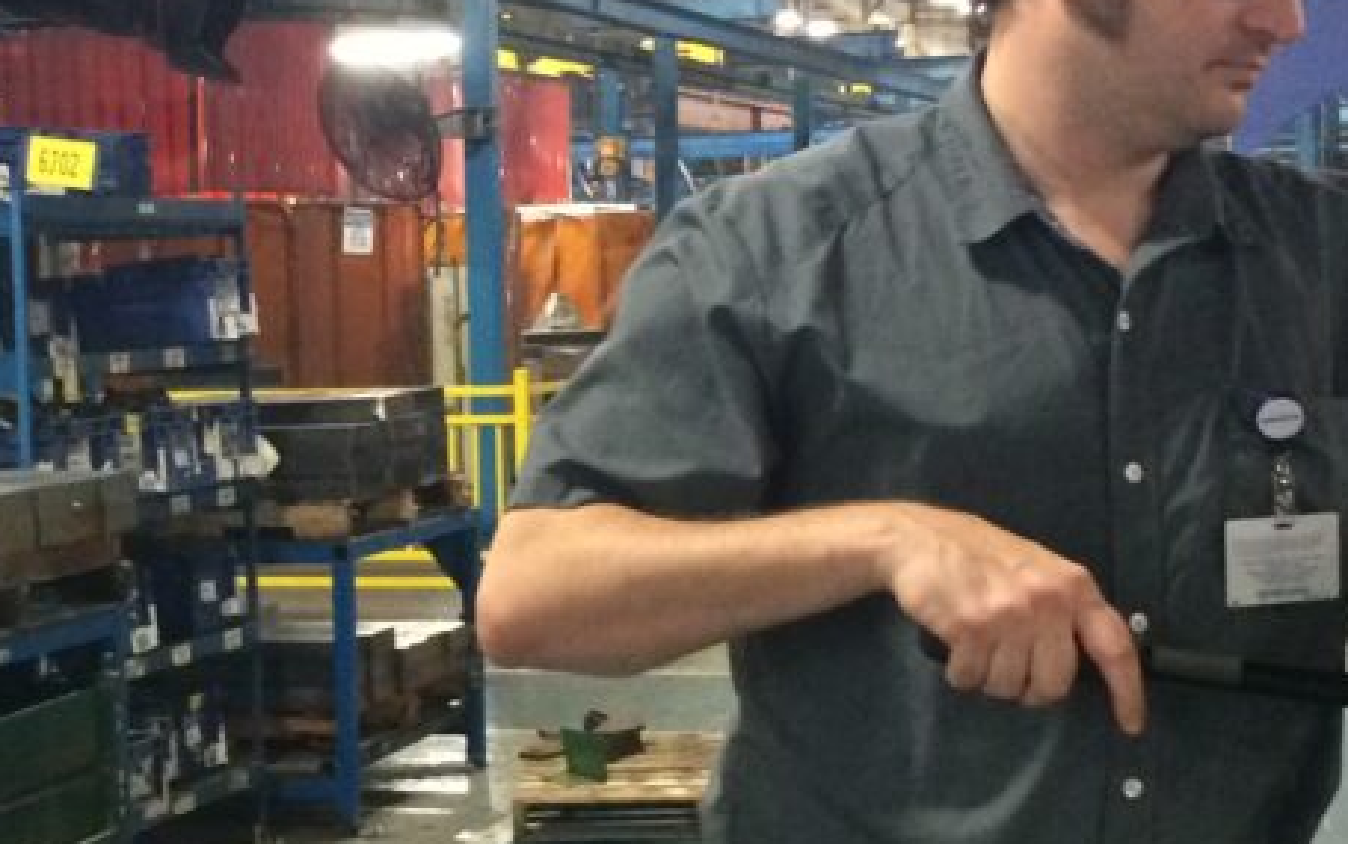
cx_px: 347
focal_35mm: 81
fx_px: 2978
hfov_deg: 25.2
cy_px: 583
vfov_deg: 16.1
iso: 320
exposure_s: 1/30
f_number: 2.2
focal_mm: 4.15
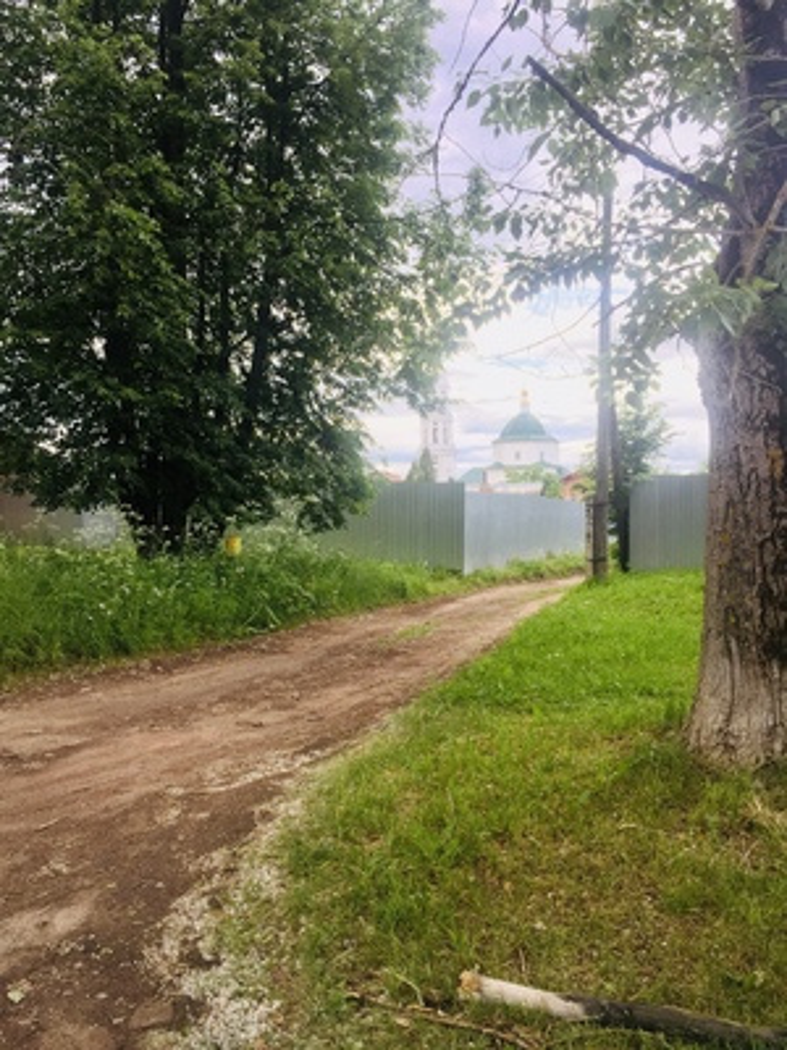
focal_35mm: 29
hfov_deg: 48.2
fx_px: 879
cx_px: 394
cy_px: 525
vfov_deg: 61.7
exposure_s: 1/198
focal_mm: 4.15
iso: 32
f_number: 2.2
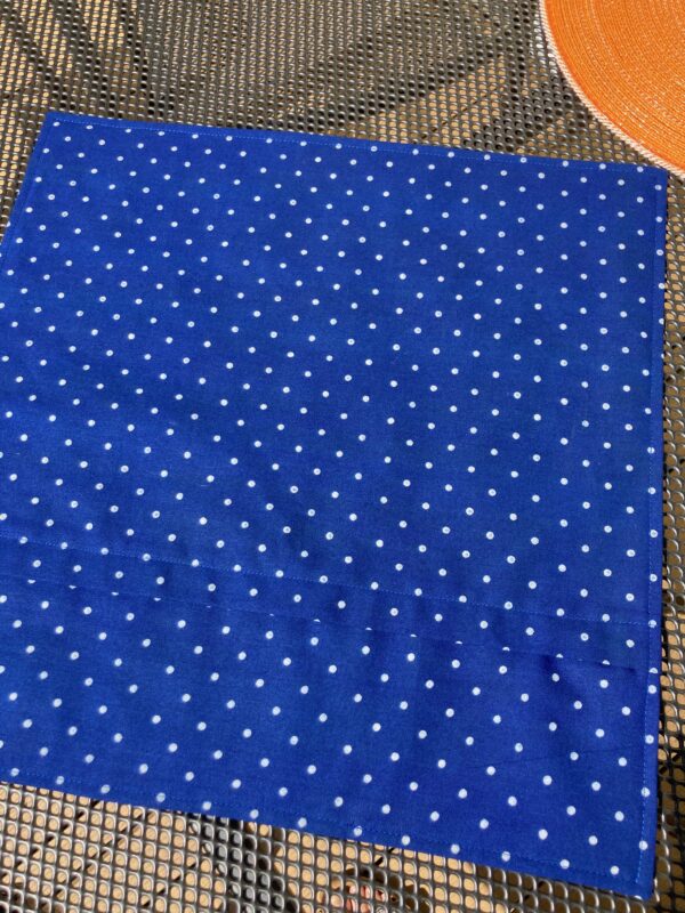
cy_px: 456
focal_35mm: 28
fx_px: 739
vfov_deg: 63.4
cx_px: 342
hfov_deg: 49.7
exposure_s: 1/1091
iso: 20
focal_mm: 3.99
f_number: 1.8
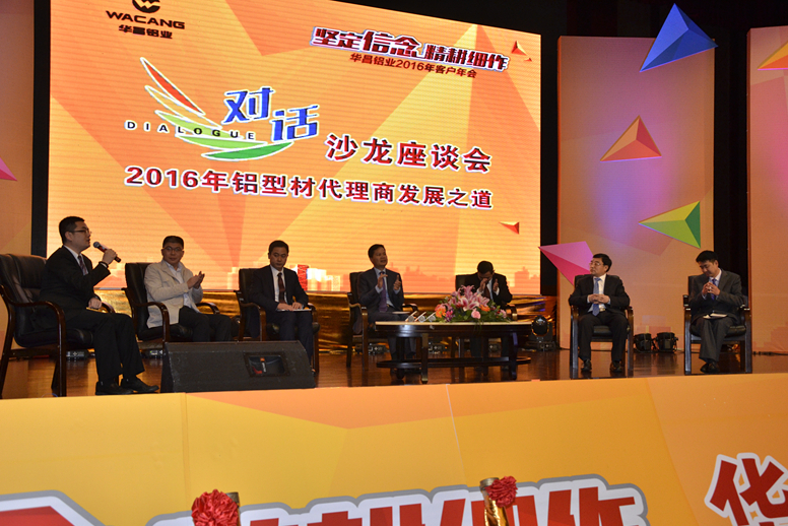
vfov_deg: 36.0
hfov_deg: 51.9
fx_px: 810
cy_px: 268
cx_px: 398
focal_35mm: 37
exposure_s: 1/160
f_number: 5.6
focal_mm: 24
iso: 900
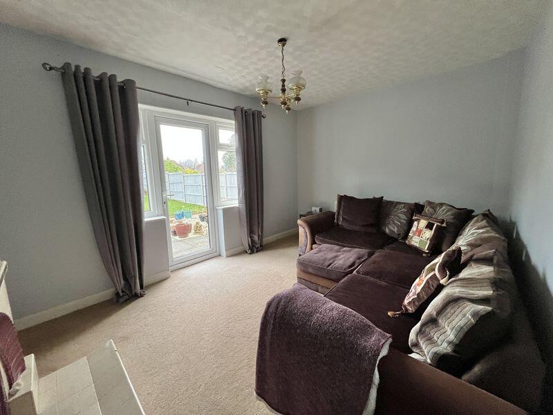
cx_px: 276
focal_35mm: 13
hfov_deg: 106.2
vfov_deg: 89.9
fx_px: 208
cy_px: 208
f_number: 1.8
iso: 250
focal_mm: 1.57
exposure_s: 1/88
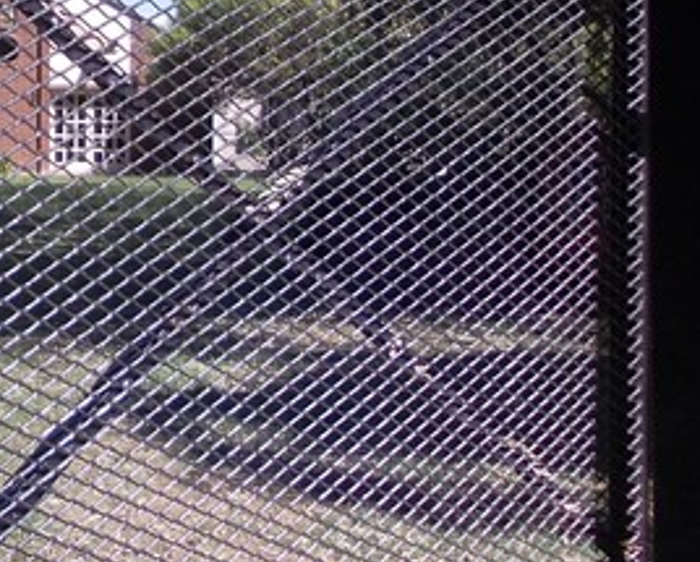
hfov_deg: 23.0
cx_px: -73
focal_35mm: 78
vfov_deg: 19.5
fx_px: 1618
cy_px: 102
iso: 80
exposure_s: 1/250
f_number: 5.4
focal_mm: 4
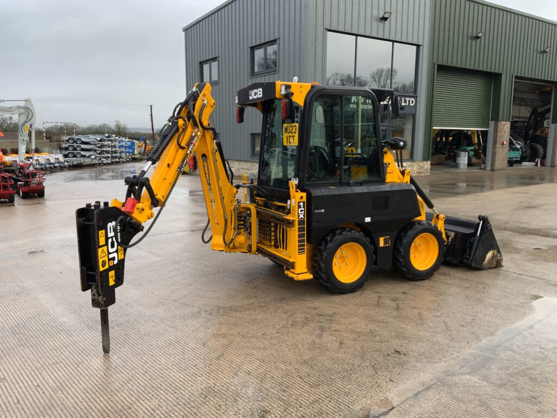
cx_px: 278
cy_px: 209
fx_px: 467
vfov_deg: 48.2
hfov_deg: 61.7
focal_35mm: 29
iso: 16
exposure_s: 1/200
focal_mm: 3
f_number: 1.8
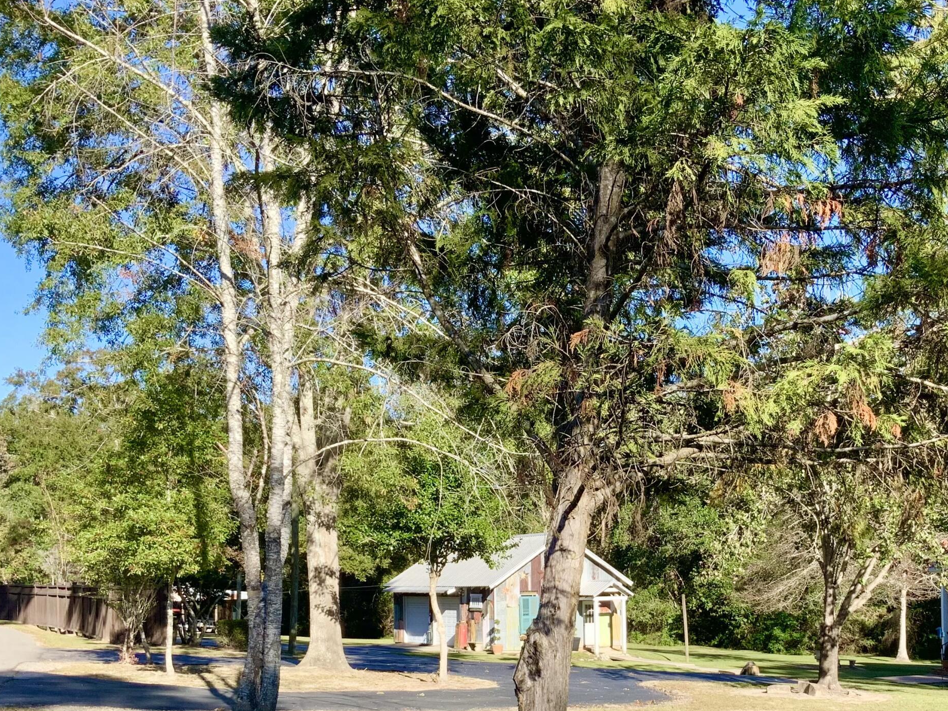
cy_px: 571
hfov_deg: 39.9
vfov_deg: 30.1
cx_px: 635
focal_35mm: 47
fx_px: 1287
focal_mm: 3
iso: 16
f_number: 1.8
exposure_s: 1/739
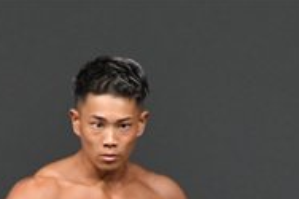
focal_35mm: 1424
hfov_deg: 1.4
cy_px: 408
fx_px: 11817
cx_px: 58
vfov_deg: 1.0
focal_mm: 230
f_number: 5.6
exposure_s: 1/400
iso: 4000
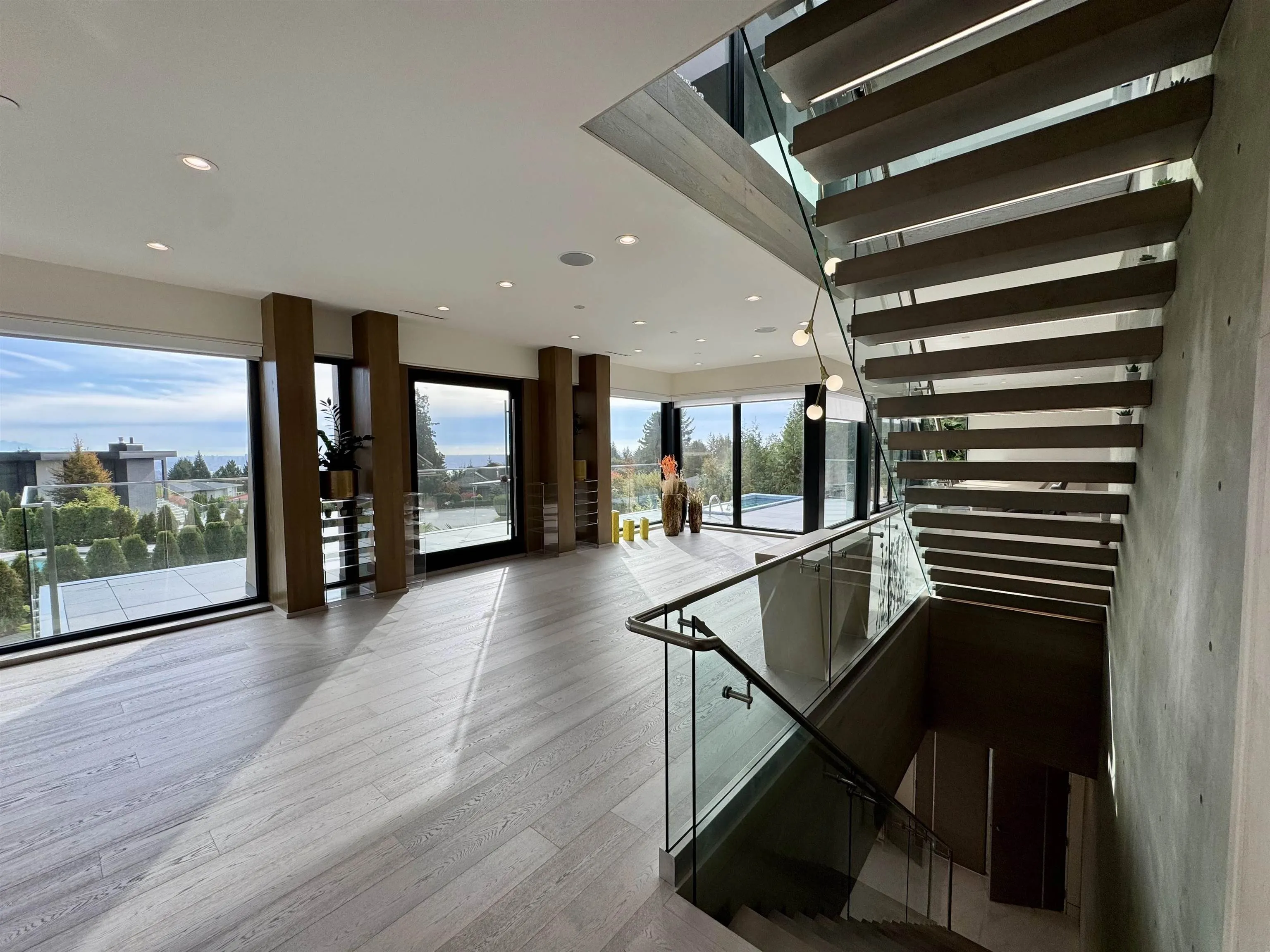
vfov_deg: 85.7
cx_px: 635
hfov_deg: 102.1
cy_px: 476
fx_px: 514
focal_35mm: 14
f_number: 2.2
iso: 40
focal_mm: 2.22
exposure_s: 1/425
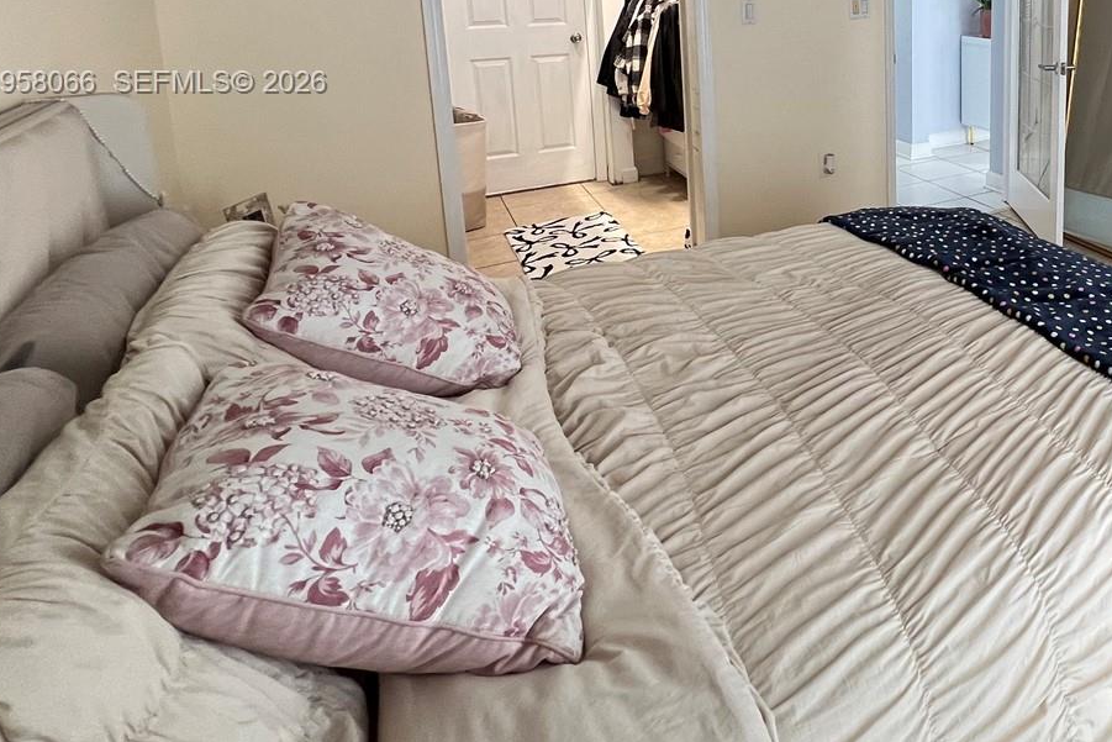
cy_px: 84
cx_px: 929
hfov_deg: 65.3
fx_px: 741
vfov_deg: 48.0
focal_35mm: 24
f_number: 1.8
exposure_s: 1/60
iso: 250
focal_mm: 1.57
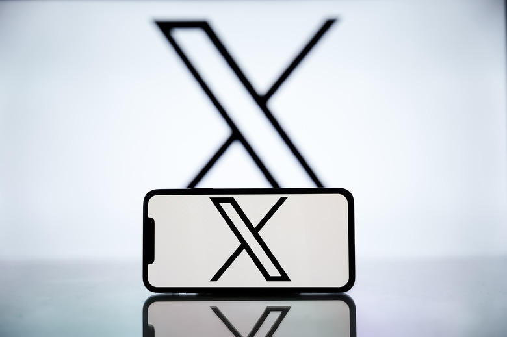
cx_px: 254
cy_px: 168
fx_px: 719
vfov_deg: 26.4
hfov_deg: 38.8
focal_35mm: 51
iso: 500
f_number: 2.8
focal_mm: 51.1
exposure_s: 1/320
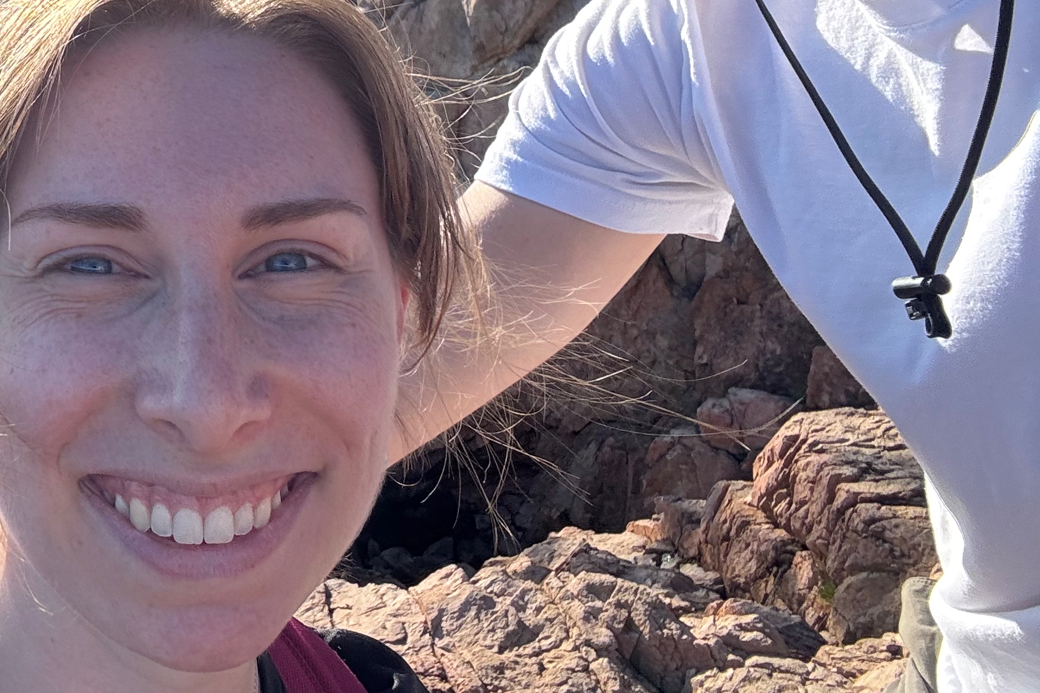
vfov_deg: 23.4
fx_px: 1589
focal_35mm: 55
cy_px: -30
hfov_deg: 32.9
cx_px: -29
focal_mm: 2.69
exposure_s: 1/569
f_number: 1.9
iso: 25
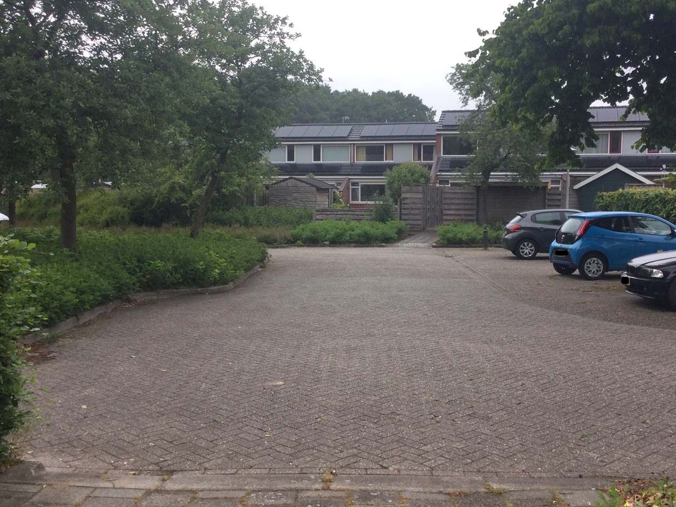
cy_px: 233
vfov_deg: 35.1
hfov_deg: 45.8
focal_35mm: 41
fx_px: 801
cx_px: 355
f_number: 2.4
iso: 25
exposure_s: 1/294
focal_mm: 3.3
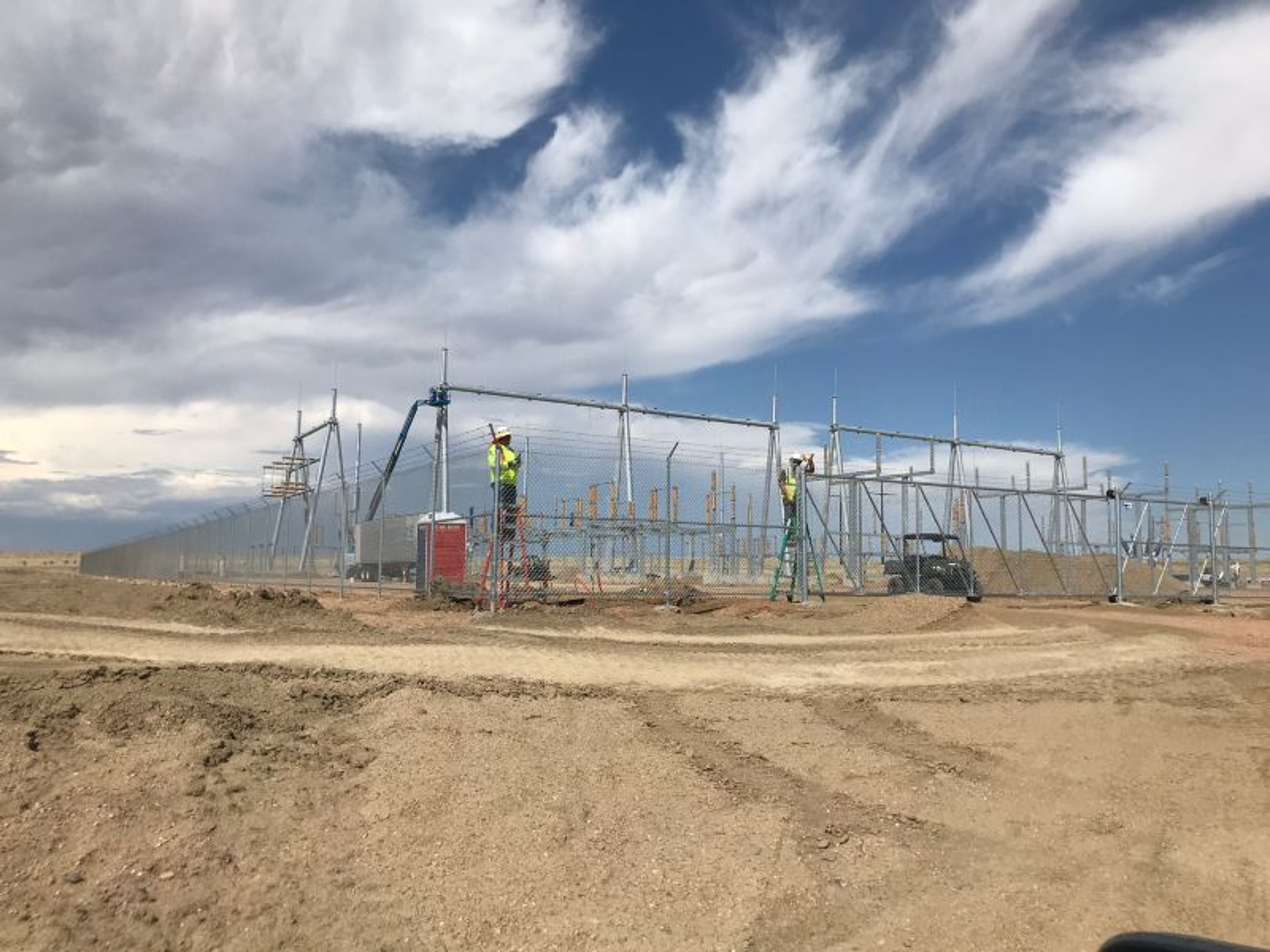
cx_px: 635
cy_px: 476
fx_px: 1027
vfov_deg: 49.7
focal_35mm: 28
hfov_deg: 63.4
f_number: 1.8
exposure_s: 1/5988
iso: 20
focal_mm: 3.99
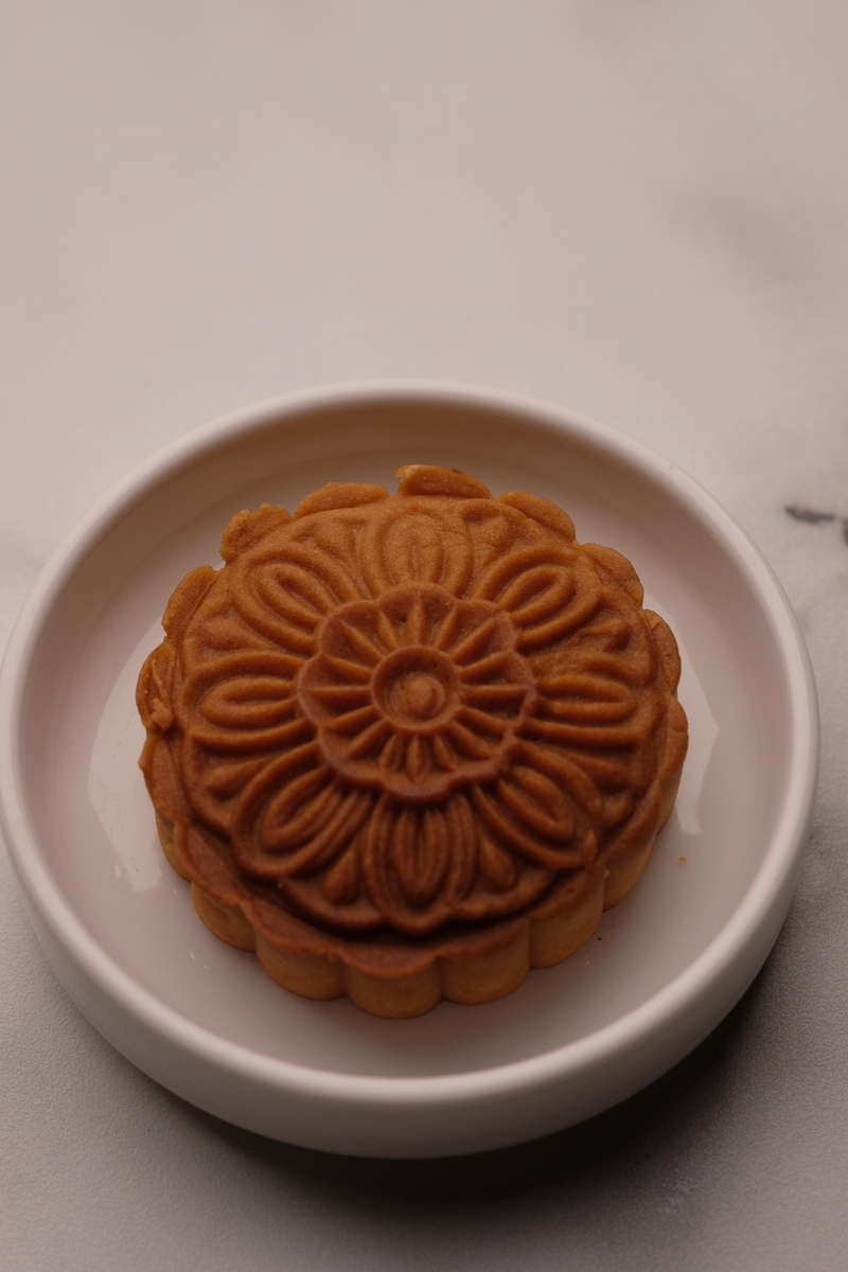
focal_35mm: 90
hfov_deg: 15.2
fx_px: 3180
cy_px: 636
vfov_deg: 22.6
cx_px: 424
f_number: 5
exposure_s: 1/170
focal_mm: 60
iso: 400
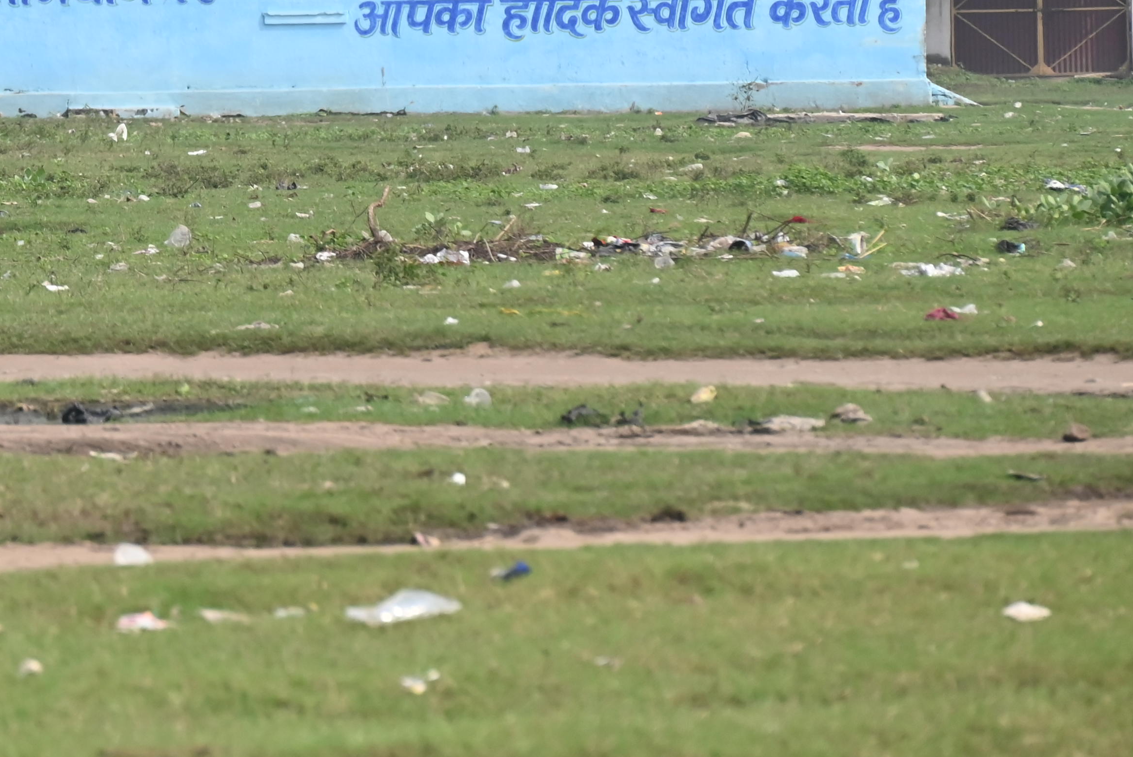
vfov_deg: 2.7
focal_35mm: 518
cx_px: 38
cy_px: -127
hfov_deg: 4.0
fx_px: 16309
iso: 1250
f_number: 7.1
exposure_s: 1/3200
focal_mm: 200
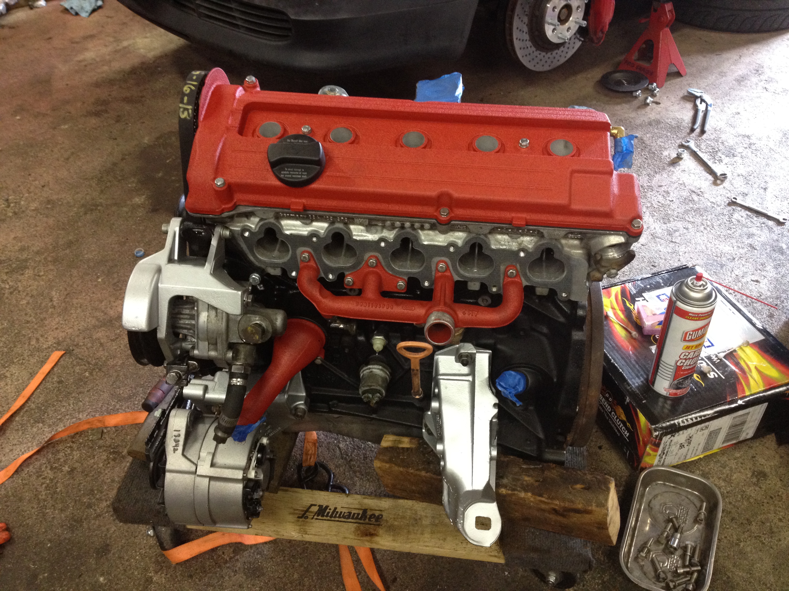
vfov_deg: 40.7
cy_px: 296
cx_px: 394
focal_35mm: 35
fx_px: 798
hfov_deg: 52.6
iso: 250
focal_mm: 4.28
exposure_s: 1/20
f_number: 2.4
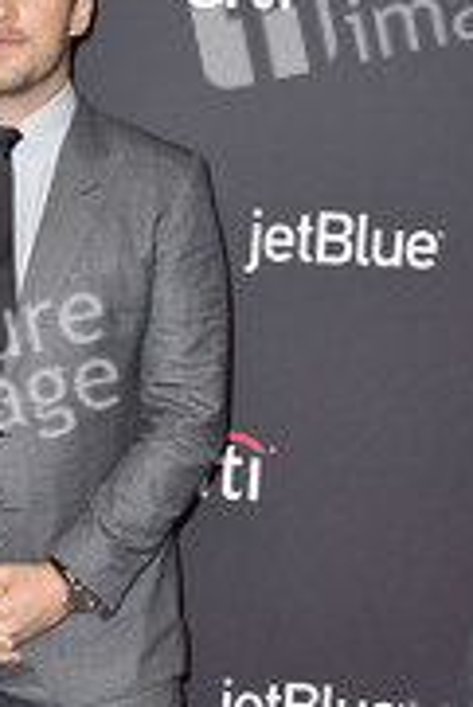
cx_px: 33
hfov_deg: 16.1
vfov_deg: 23.7
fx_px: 1652
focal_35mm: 84
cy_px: 582
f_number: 5.6
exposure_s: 1/250
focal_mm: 38
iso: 250
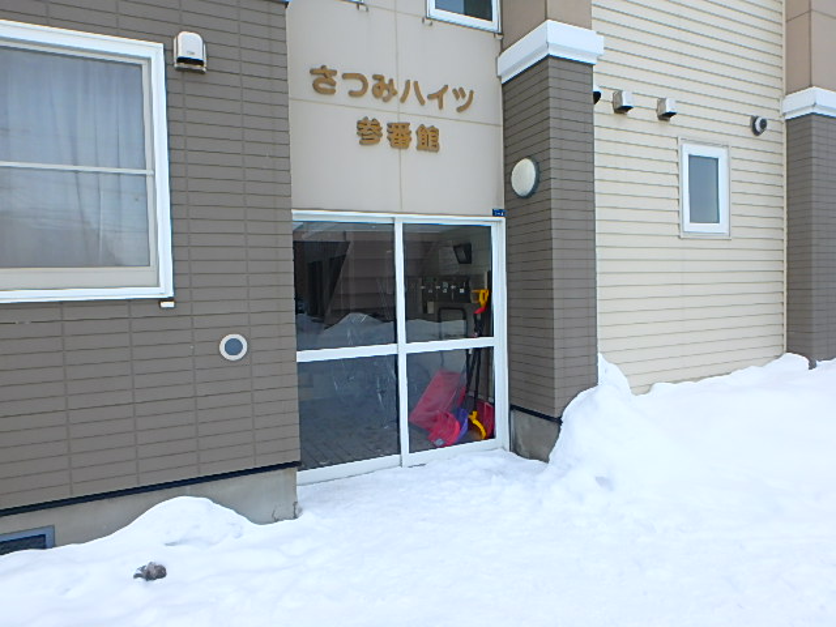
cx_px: 418
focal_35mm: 21
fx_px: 507
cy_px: 314
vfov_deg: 63.4
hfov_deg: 79.0
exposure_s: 1/400
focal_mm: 3.7
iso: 125
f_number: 3.5
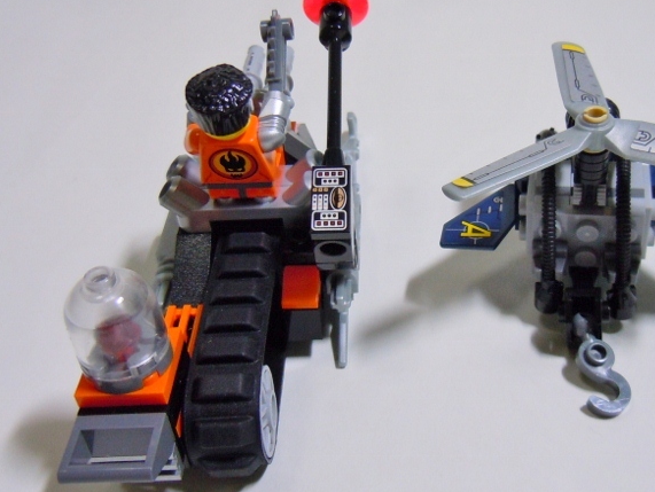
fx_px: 795
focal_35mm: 42
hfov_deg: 44.5
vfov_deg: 34.4
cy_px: 226
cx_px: 392
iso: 400
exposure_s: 1/40
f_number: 3.5
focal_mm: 5.4
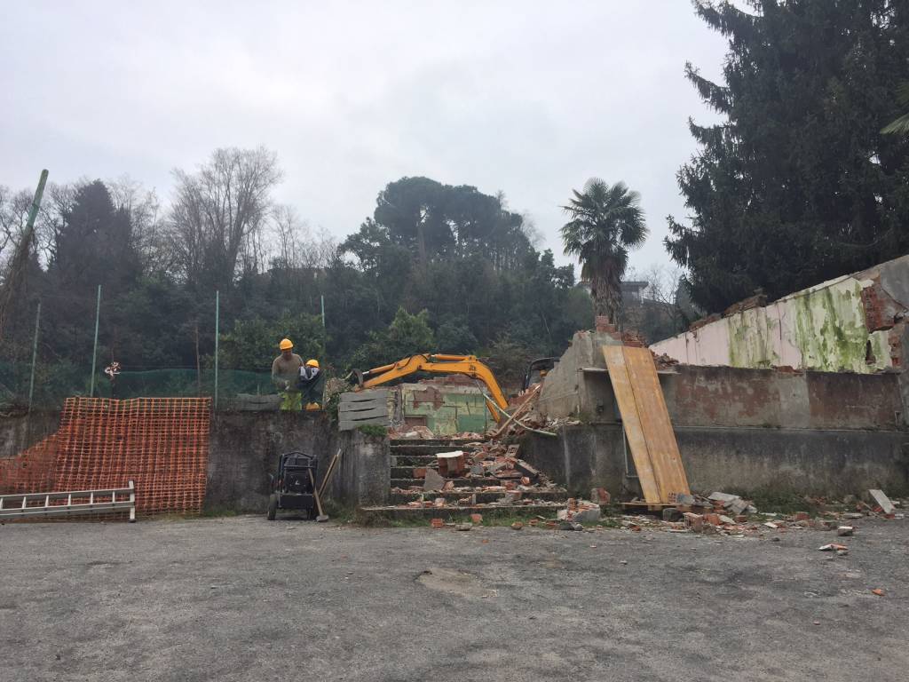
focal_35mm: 29
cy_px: 341
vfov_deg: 48.2
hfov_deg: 61.7
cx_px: 454
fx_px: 762
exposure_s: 1/534
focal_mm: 4.15
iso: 32
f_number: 2.2
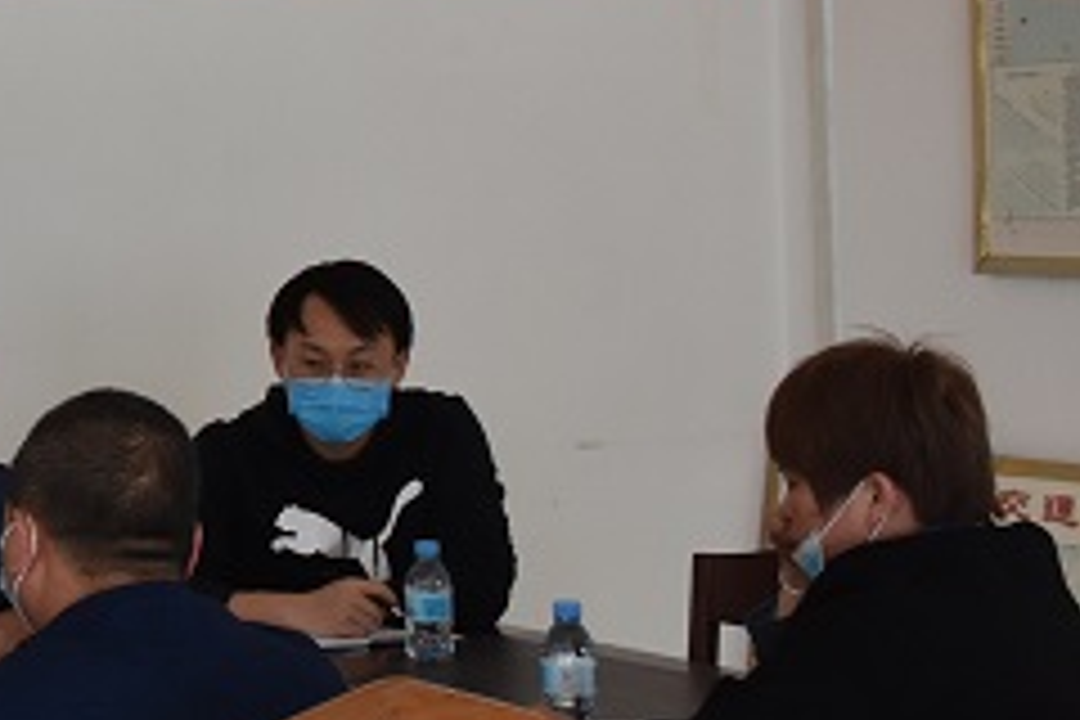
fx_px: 3300
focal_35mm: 110
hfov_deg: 16.3
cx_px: -716
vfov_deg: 12.4
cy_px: 209
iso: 800
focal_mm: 22
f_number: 5.6
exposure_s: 1/125
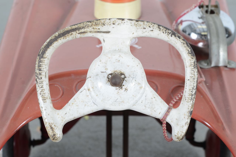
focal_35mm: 90
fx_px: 589
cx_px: 118
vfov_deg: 15.1
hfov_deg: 22.7
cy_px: 78
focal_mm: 60
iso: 100
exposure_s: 1/125
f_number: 8
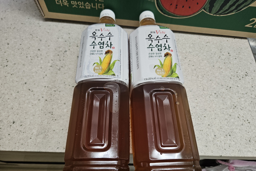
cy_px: 96
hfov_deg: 73.7
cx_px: 128
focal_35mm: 24
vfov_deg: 53.0
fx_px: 171
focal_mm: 5.4
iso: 250
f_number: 1.8
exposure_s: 1/120
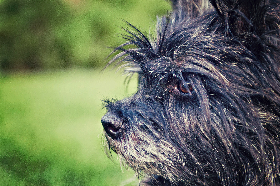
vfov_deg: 13.0
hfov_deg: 19.5
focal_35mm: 105
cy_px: 93
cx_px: 140
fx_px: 815
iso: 320
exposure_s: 1/200
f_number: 2.8
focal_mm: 70
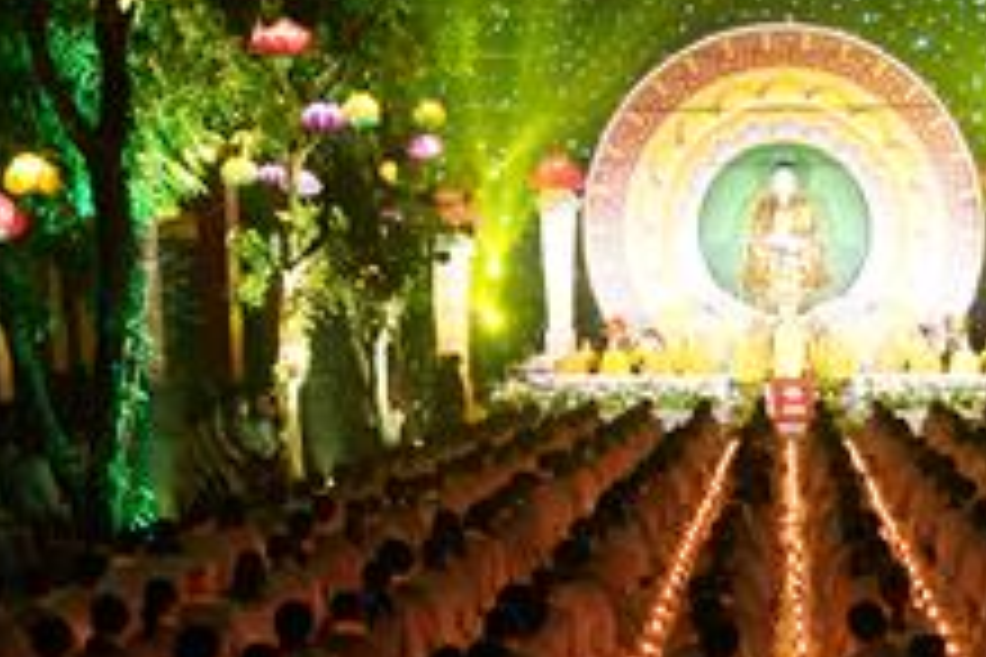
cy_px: 830
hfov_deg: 23.0
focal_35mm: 86
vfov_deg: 15.2
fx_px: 2355
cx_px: 900
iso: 1250
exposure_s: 1/30
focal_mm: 29
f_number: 2.8
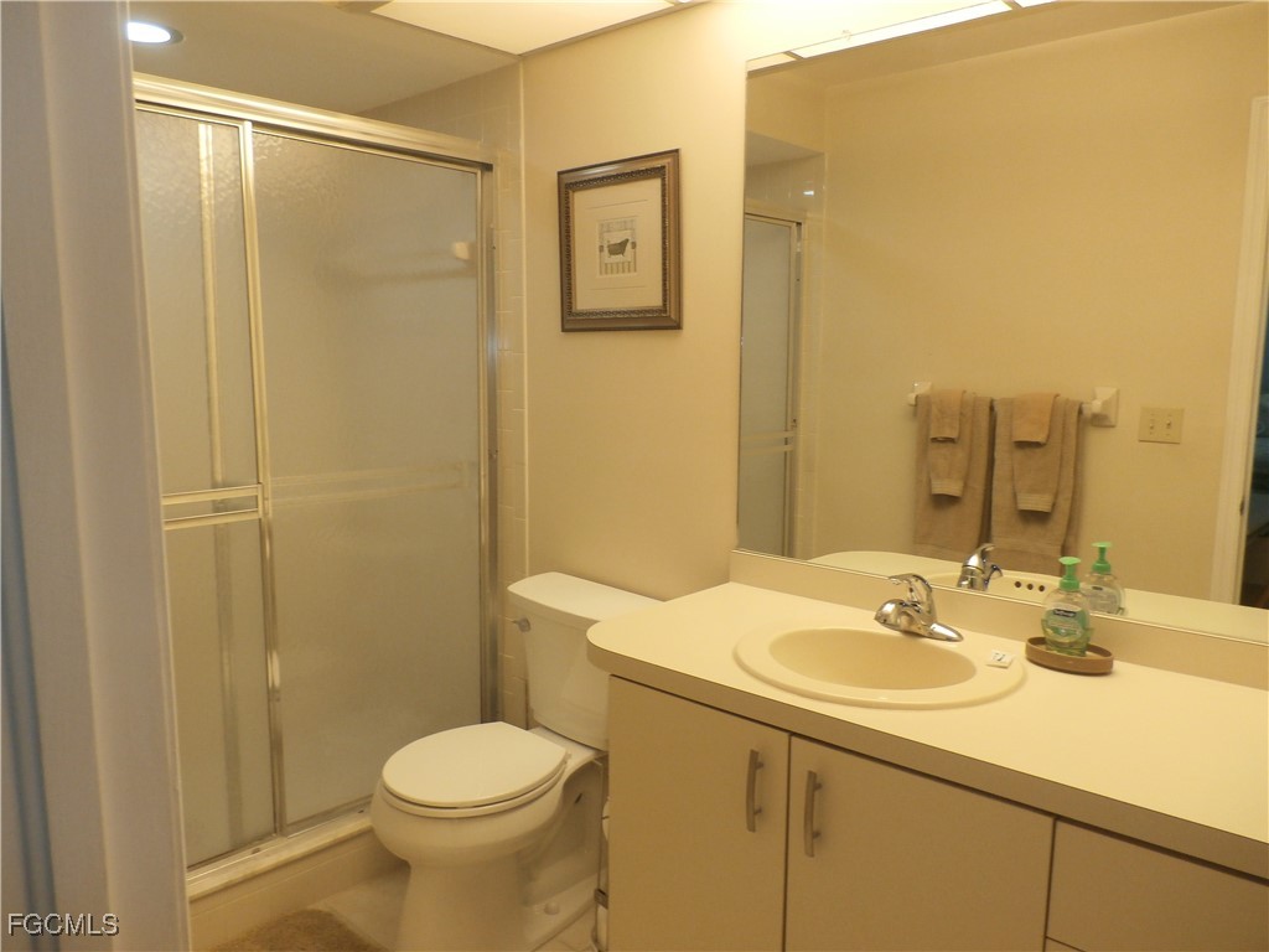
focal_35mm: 25
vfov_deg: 54.9
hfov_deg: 69.4
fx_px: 916
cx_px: 634
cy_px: 476
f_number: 3
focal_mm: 4.5
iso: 200
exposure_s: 1/30
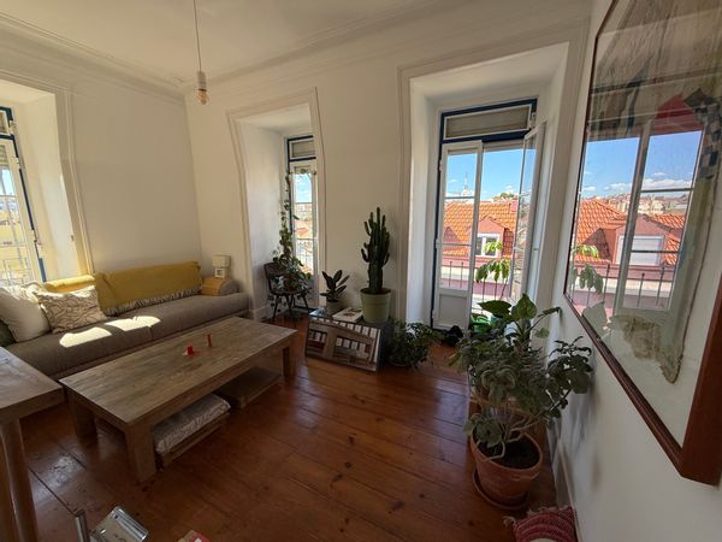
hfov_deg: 102.1
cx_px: 361
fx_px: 292
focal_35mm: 14
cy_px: 271
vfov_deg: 85.7
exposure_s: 1/388
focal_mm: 2.22
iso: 50
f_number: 2.2
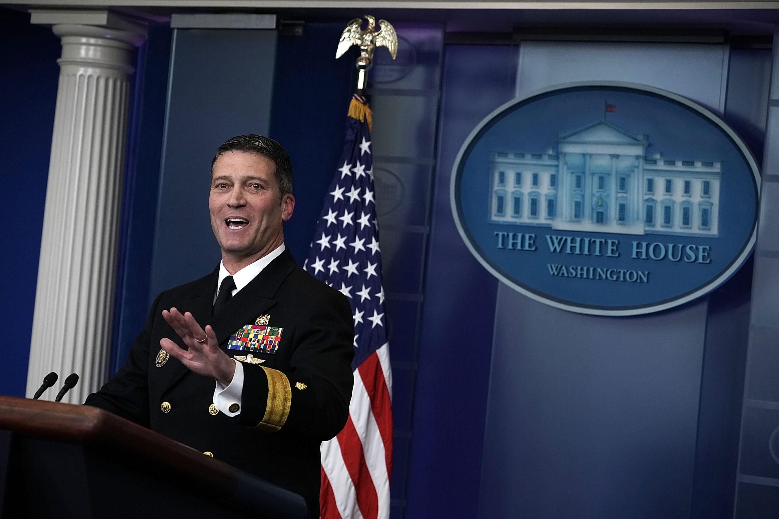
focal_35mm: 100
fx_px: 2164
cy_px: 260
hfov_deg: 20.4
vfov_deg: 13.7
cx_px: 390
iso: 3200
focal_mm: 100
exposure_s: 1/800
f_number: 5.6
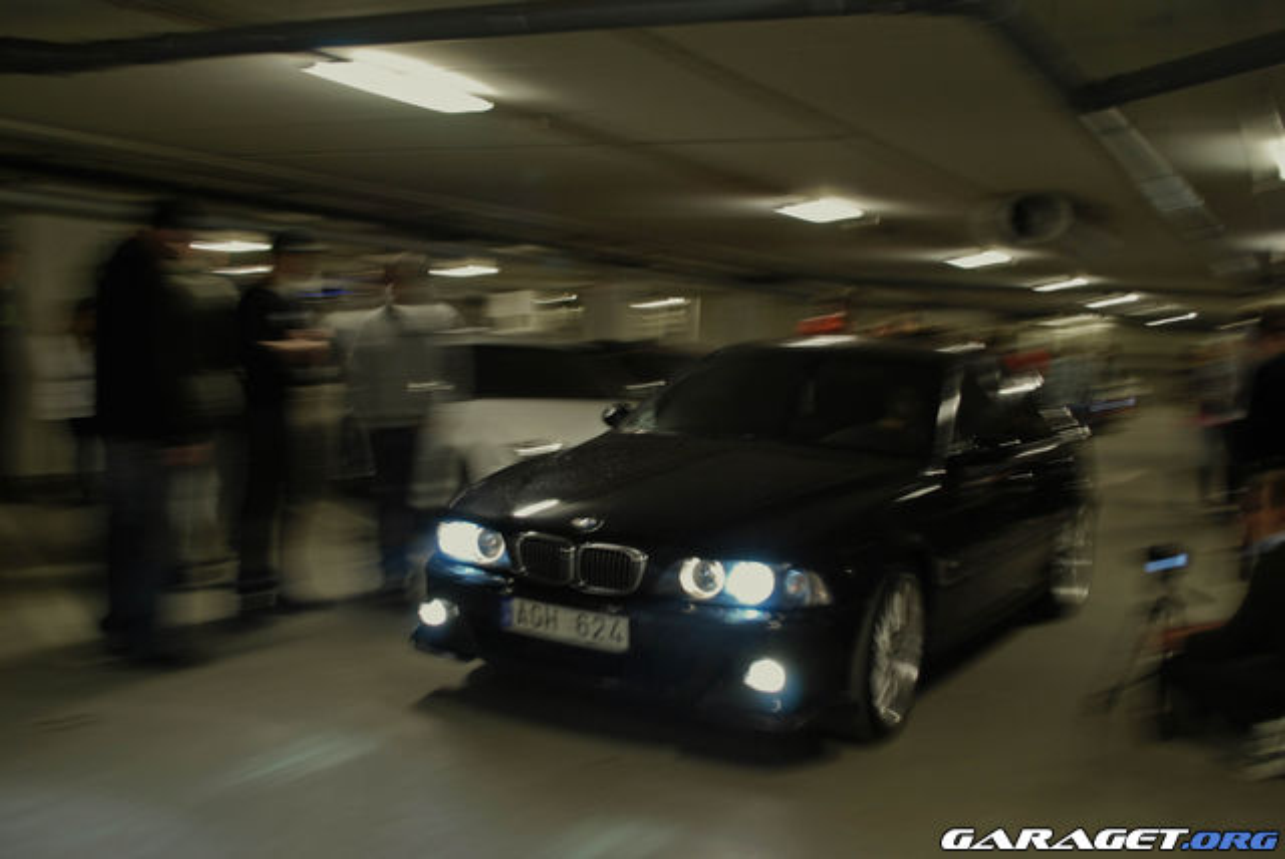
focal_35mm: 36
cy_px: 430
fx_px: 1286
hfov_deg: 53.1
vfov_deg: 36.9
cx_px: 642
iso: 200
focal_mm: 24
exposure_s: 1/5
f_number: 5
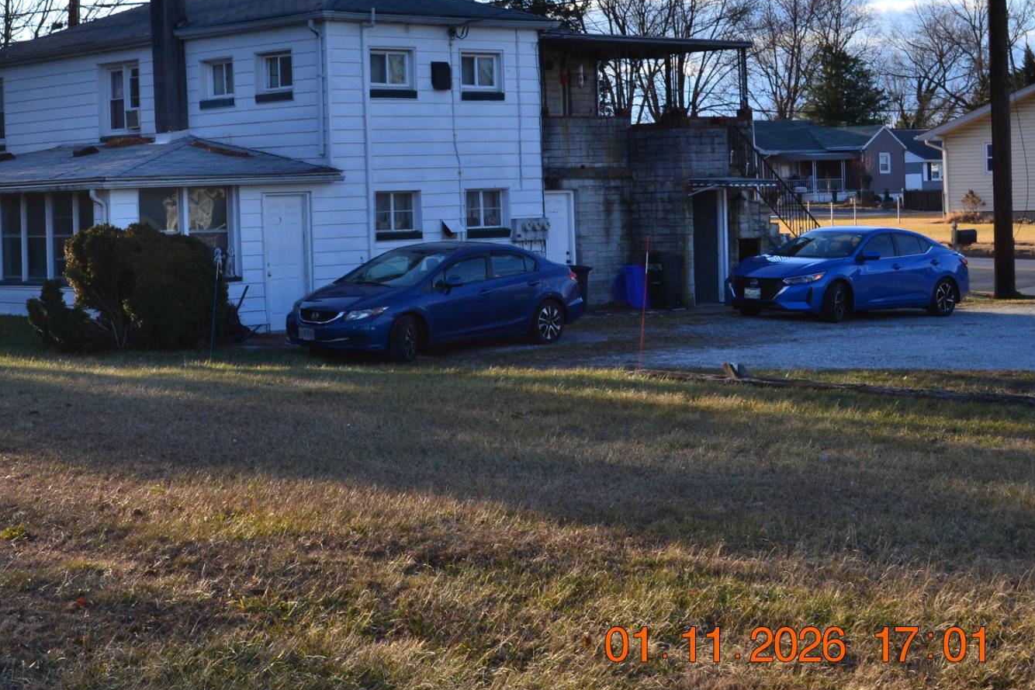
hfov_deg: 30.0
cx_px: 347
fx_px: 1919
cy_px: 196
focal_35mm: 67
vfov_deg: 20.3
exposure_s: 1/250
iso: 400
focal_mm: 29
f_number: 10
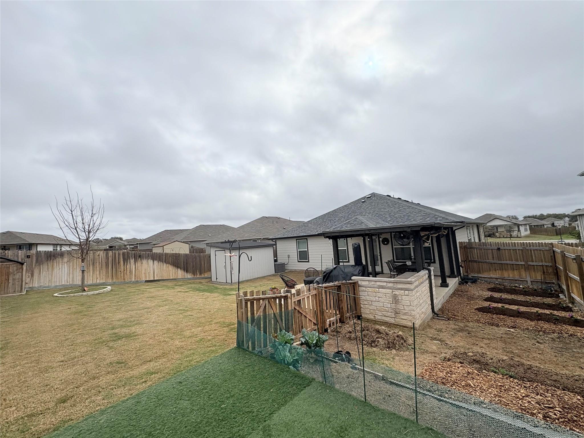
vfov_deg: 85.7
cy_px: 219
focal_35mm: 14
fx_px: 236
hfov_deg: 102.1
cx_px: 292
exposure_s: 1/4132
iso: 50
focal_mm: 2.22
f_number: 2.2
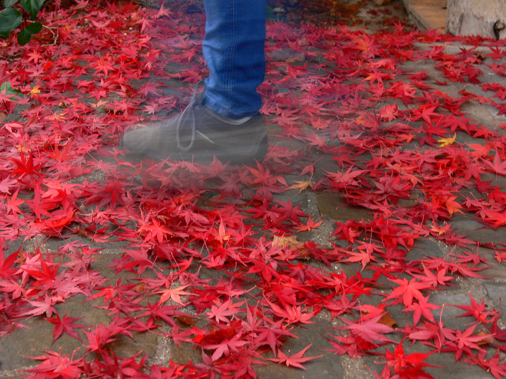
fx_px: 862
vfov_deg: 24.8
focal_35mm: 59
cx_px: 253
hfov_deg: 32.7
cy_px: 190
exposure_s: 1/2
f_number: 3.6
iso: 100
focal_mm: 12.5
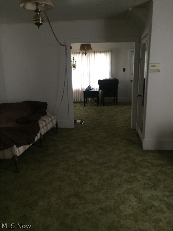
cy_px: 116
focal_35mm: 29
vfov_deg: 61.7
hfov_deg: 48.2
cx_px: 86
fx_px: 193
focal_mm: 4.15
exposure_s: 1/15
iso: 400
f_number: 2.2
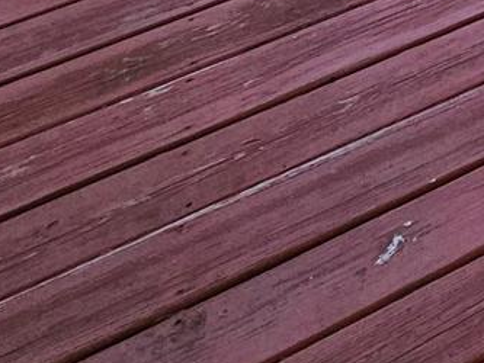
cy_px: -534
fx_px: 1119
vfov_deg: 13.2
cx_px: 1100
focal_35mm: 80
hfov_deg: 15.7
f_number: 2.2
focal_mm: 2.2
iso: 64
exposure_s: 1/291
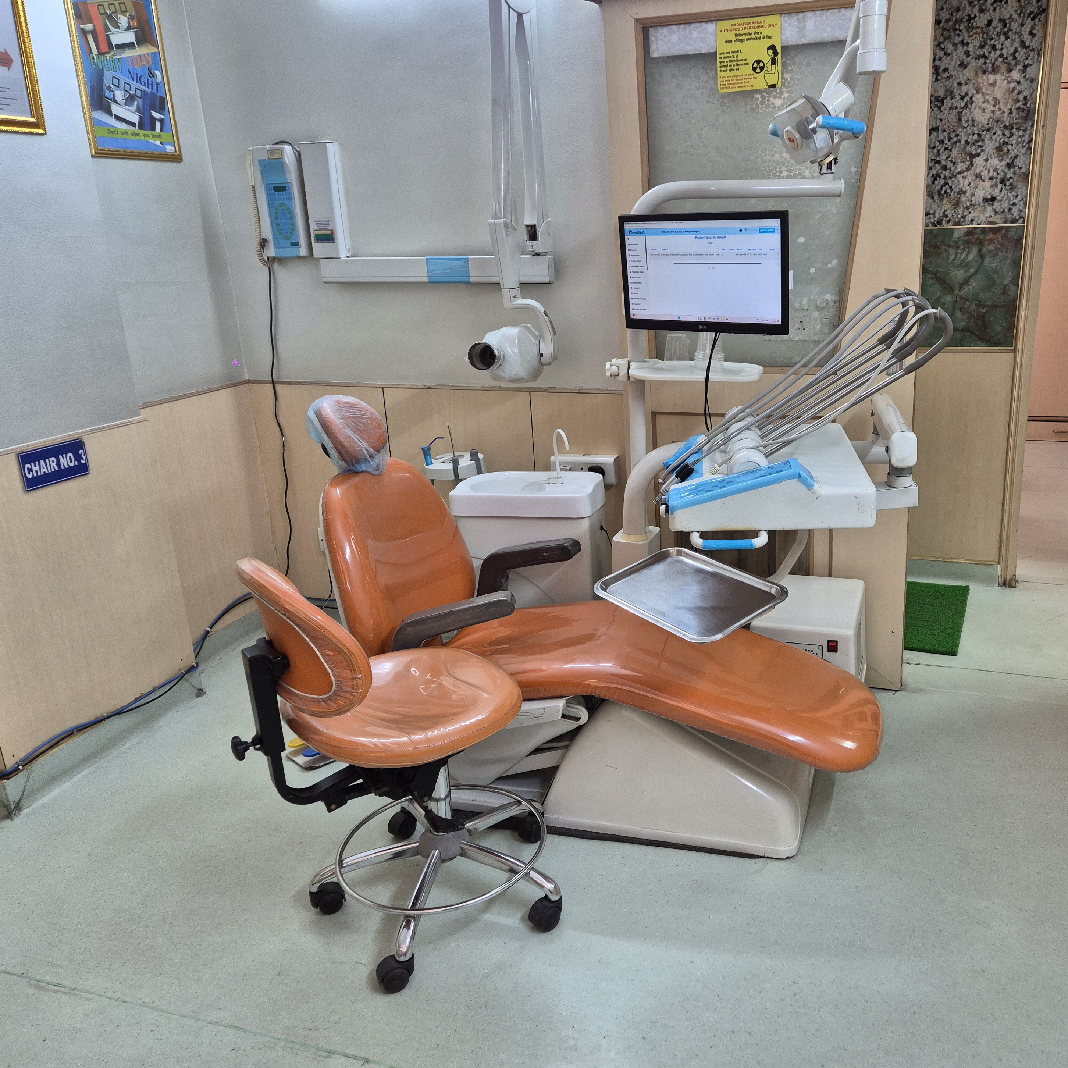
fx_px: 977
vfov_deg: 57.3
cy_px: 520
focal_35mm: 28
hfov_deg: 56.8
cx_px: 649
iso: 125
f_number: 1.8
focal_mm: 5.4
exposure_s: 1/100
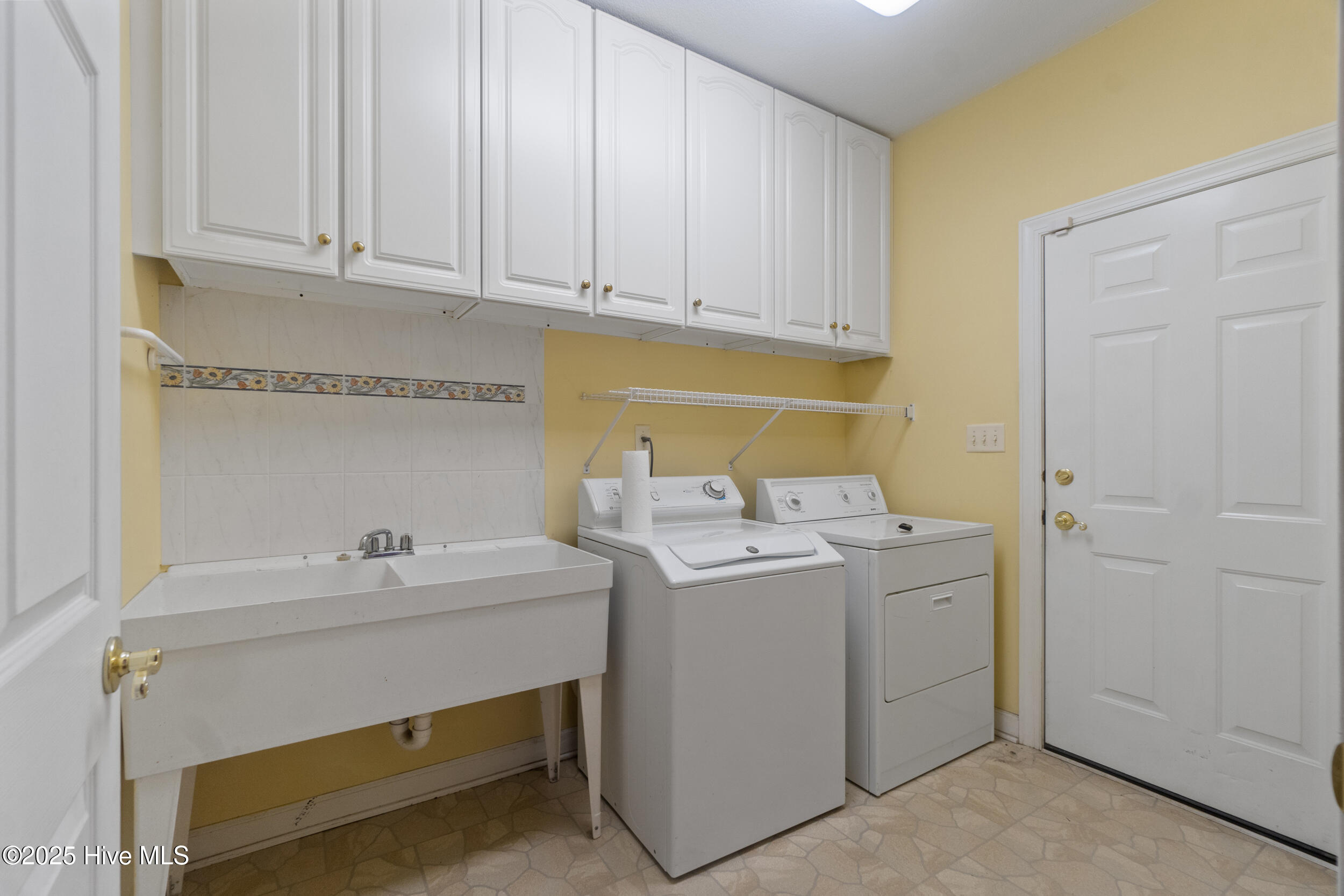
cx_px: 672
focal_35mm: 15
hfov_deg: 100.4
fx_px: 560
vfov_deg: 77.3
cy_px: 448
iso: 400
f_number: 8
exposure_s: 1/2.5
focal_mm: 10
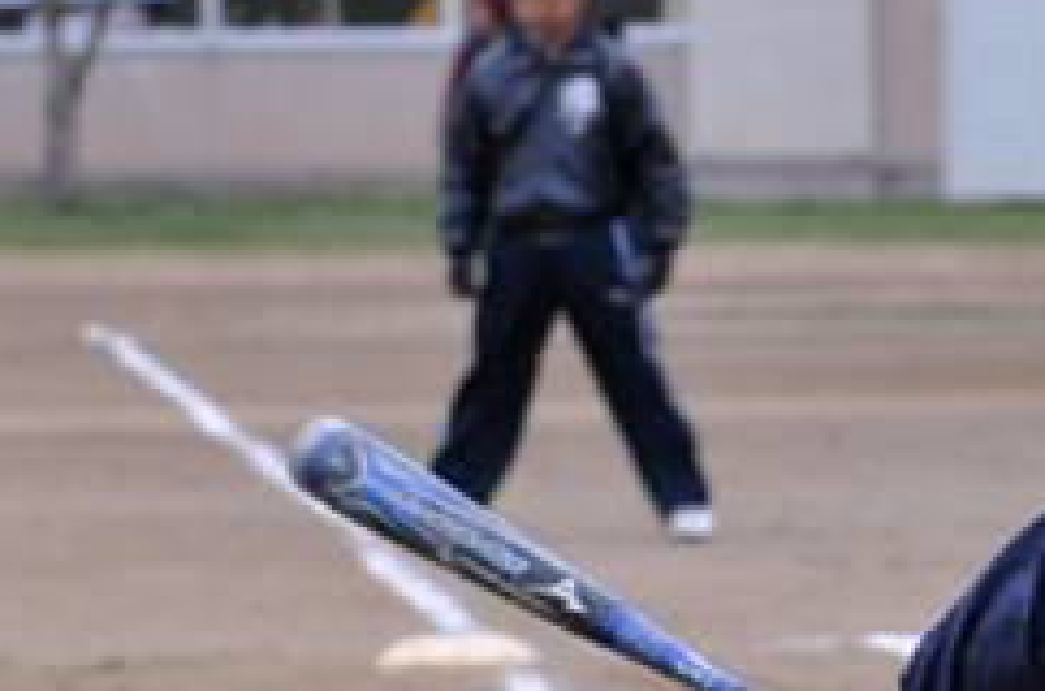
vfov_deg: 2.5
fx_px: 15808
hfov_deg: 3.8
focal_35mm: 546
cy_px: 879
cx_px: 1265
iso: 800
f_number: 5.6
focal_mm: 110
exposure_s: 1/1600
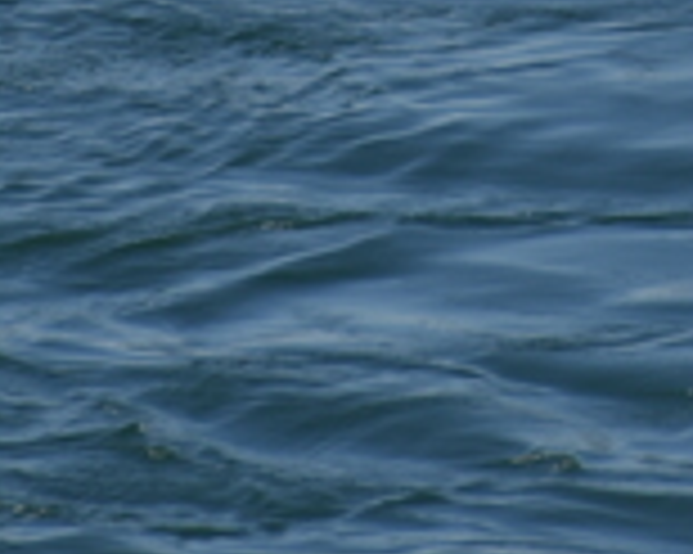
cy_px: -905
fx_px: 48045
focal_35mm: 2344
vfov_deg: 0.7
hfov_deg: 0.8
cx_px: 788
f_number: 8
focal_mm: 300
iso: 100
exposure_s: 1/640
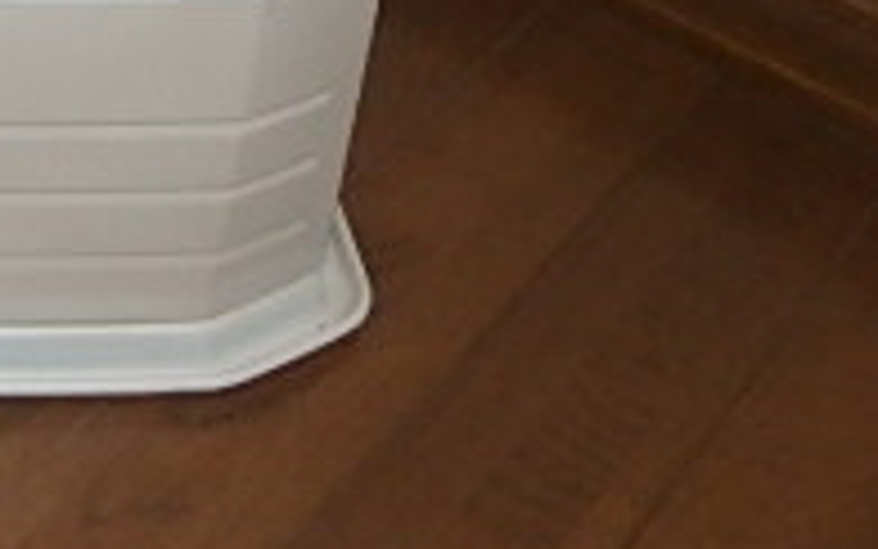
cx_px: -288
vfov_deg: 15.4
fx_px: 1747
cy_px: -441
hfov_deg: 24.4
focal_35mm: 73
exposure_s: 1/30
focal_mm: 3.7
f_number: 3.5
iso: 400
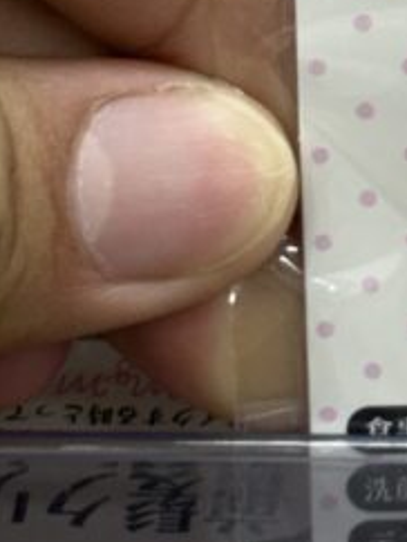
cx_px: 745
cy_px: -34
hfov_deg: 6.6
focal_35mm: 220
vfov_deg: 8.9
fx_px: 3443
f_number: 1.6
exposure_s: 1/100
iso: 32
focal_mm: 5.96
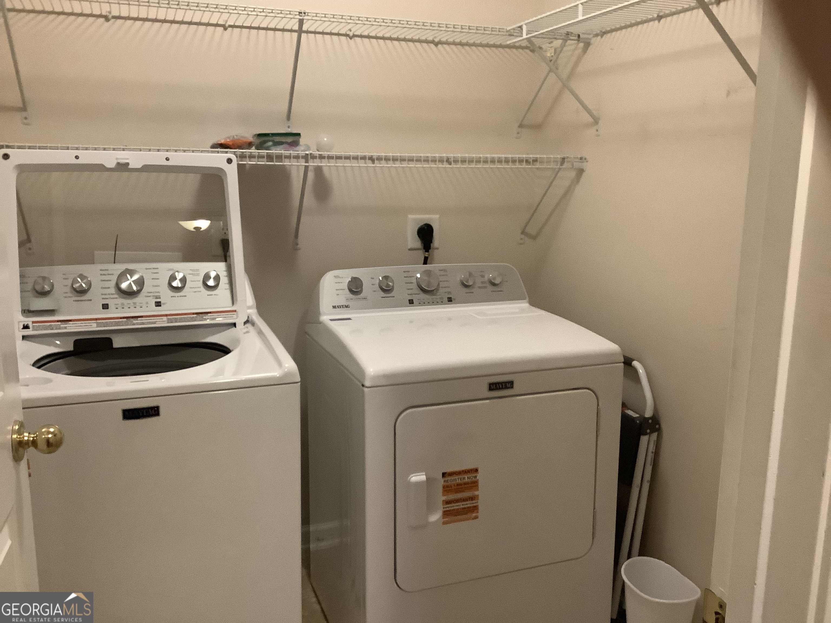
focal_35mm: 31
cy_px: 312
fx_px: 744
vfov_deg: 45.4
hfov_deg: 58.4
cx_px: 416
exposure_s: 1/40
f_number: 2.4
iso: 320
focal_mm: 3.3
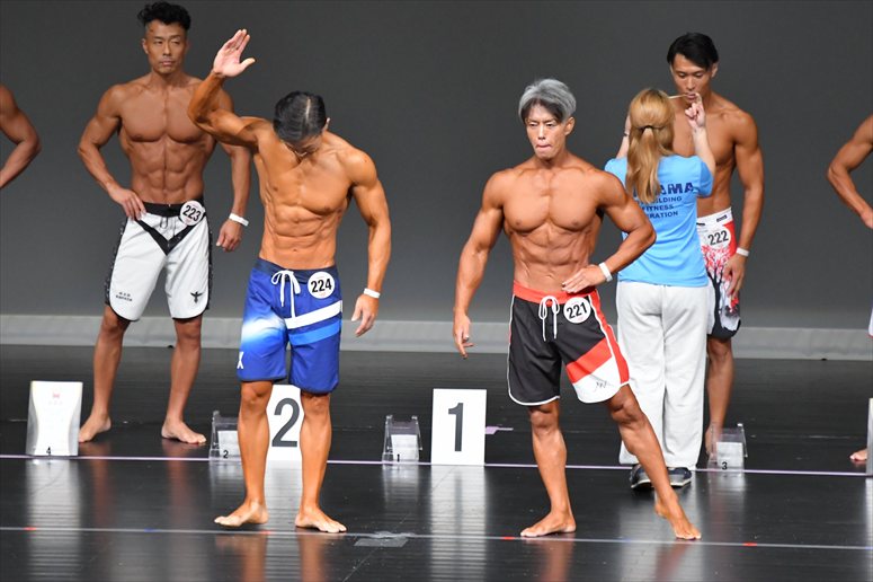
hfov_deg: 6.5
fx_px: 7635
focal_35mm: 315
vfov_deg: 4.4
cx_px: 436
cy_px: 291
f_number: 5.6
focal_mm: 210
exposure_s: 1/400
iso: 5000
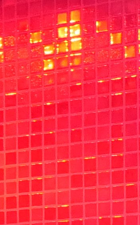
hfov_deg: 6.3
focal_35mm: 207
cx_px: -47
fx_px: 1264
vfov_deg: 9.2
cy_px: 520
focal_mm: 12
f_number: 3.5
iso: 3200
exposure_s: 1/20
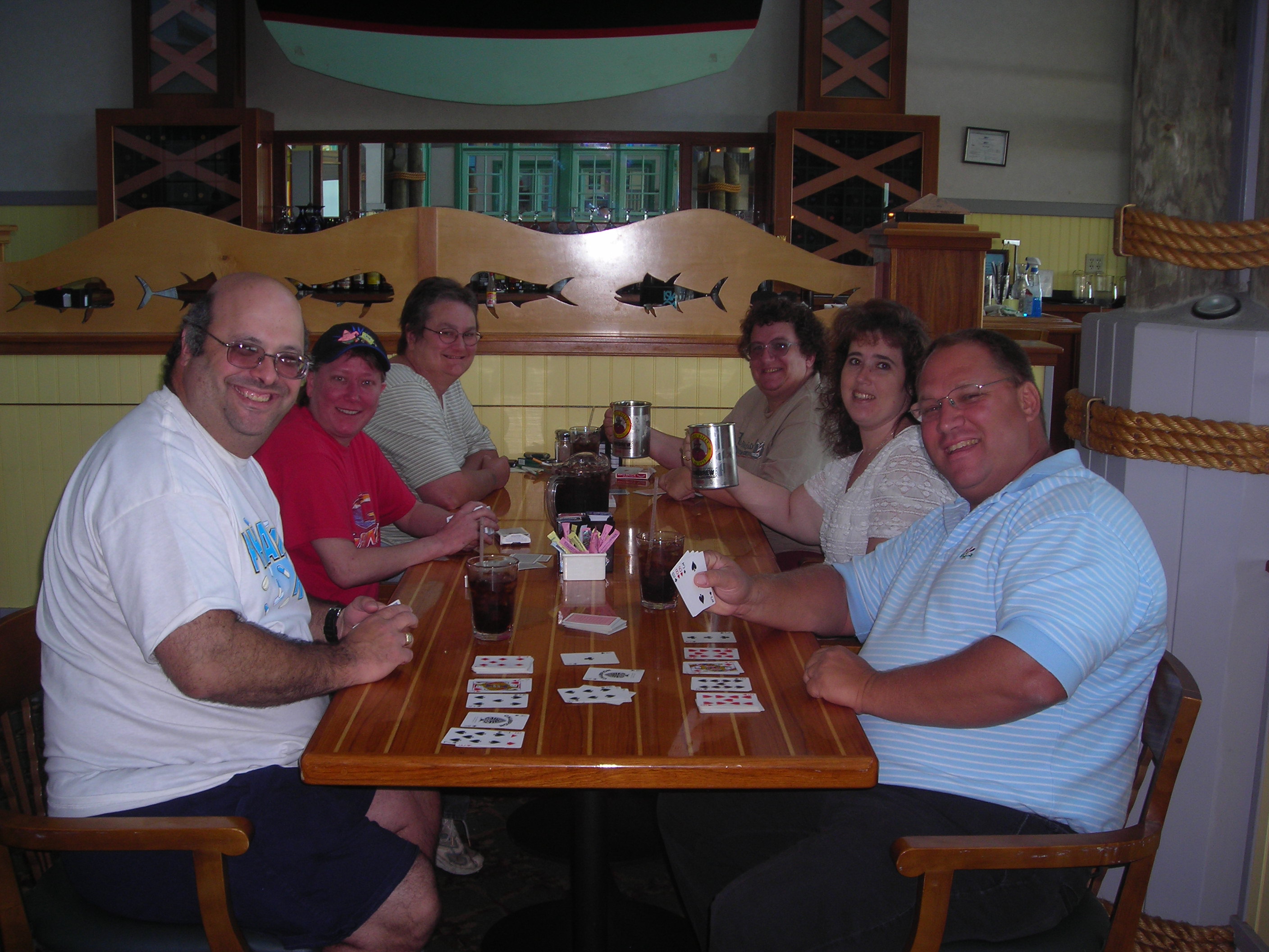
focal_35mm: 38
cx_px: 634
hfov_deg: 49.0
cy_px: 476
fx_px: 1393
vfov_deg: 37.7
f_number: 3.2
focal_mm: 6.3
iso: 61
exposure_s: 1/60.1
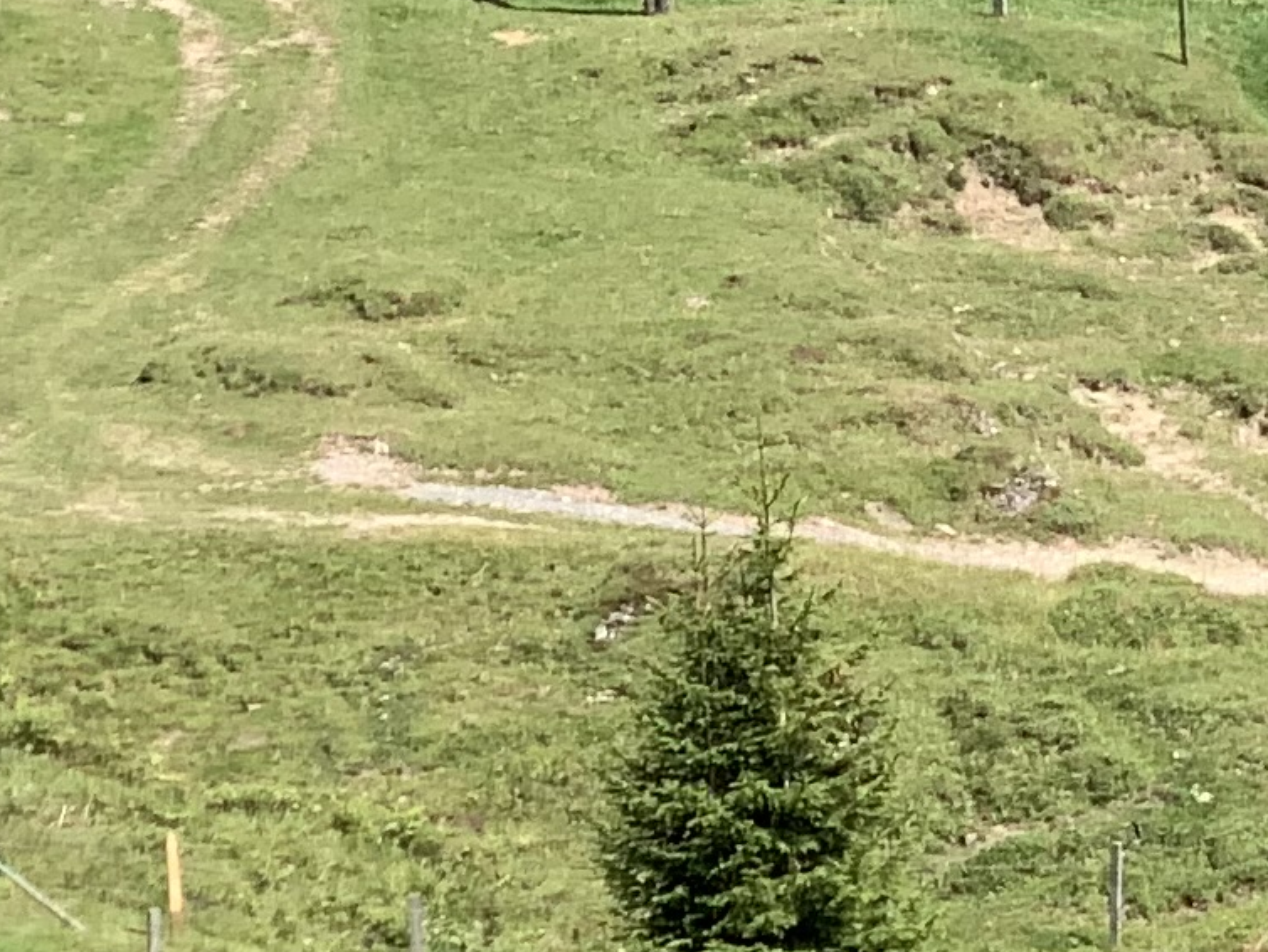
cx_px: 3237
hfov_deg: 6.7
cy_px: 256
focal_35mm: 278
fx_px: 10187
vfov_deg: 5.3
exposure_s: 1/564
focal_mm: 6
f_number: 2.4
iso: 16
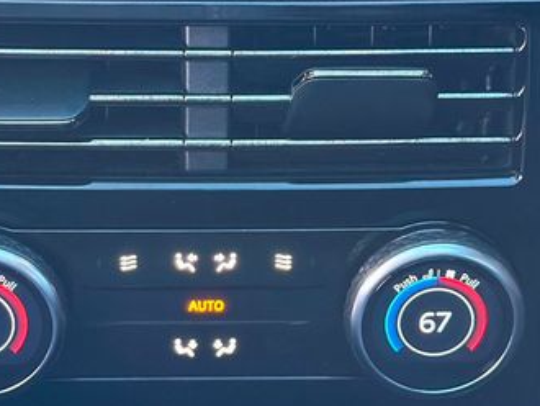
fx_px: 1452
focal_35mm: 93
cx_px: 214
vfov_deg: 15.9
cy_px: 164
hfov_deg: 21.0
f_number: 1.78
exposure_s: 1/30
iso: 640
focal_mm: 6.86
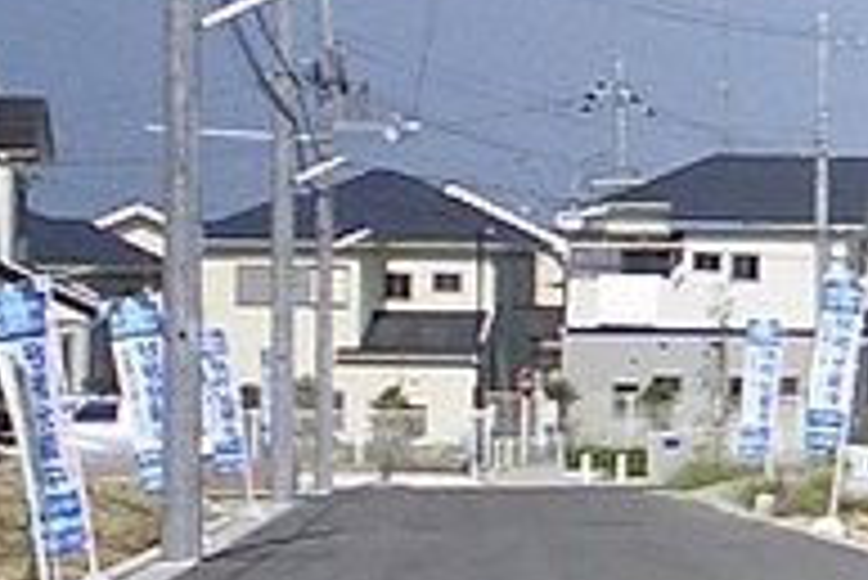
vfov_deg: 6.9
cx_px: 2150
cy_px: 396
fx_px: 4802
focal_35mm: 199
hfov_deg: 9.2
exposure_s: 1/1250
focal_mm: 5.6
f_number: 3.5
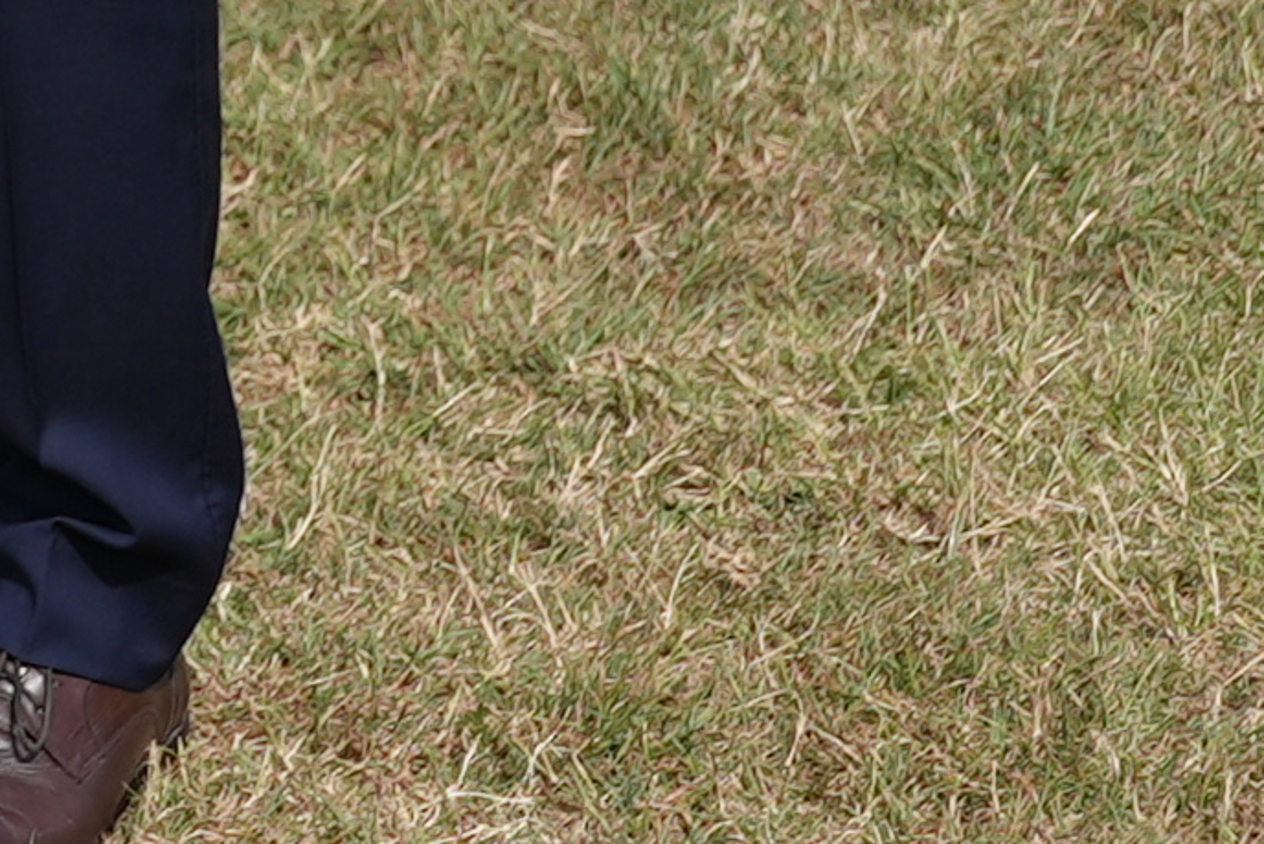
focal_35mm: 265
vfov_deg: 4.9
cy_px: -1660
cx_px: -1405
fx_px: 9306
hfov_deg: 7.4
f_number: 4.5
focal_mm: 43
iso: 80
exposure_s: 1/1000
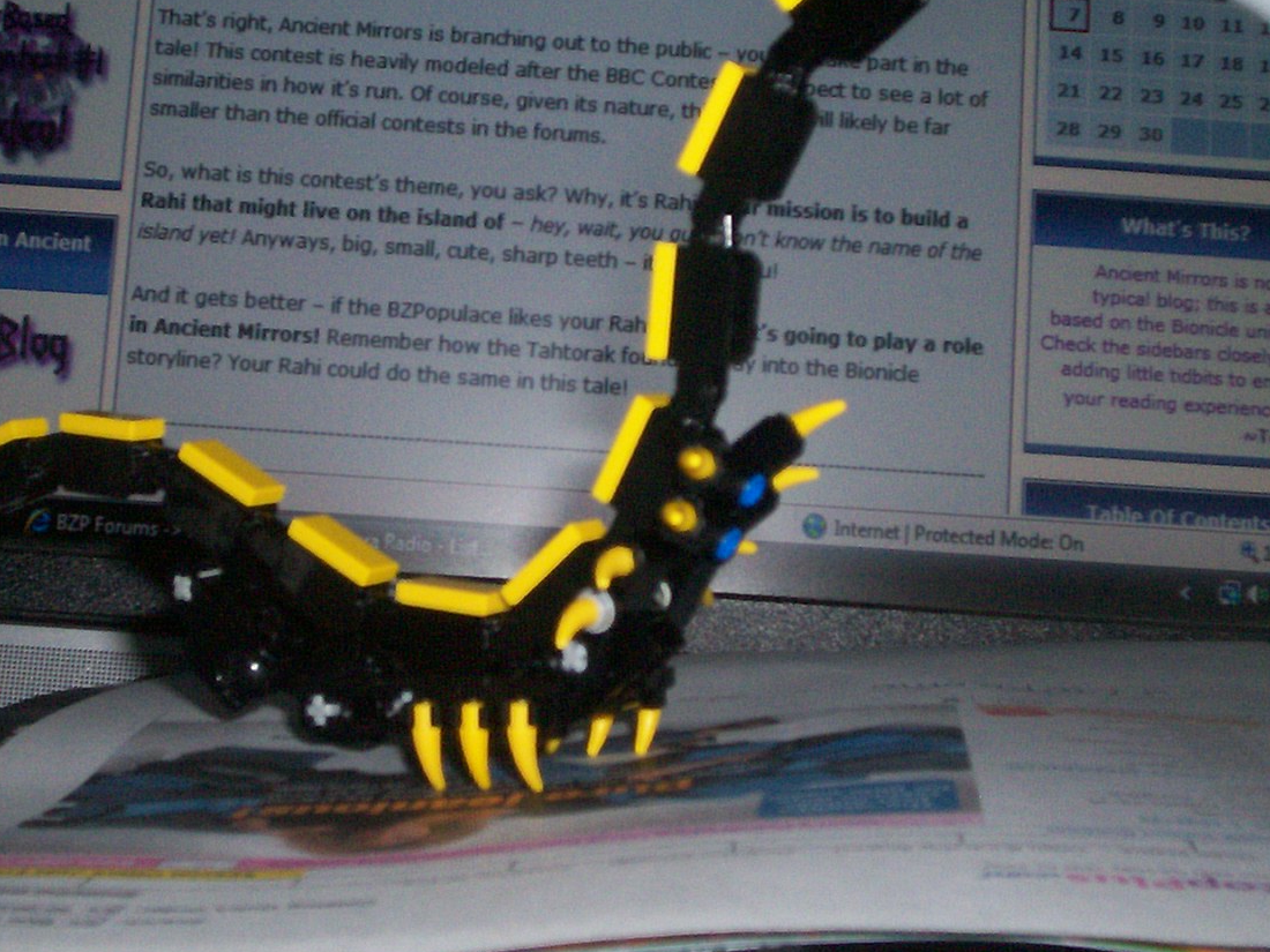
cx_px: 569
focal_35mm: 67
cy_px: 300
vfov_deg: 21.8
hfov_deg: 29.0
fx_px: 2458
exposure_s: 1/64
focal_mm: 5.9
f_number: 4.5
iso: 140
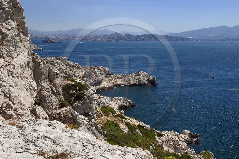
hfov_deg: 46.4
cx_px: 120
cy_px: 80
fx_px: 279
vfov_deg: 31.8
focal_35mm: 42
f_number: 13
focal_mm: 42
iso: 200
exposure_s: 1/400
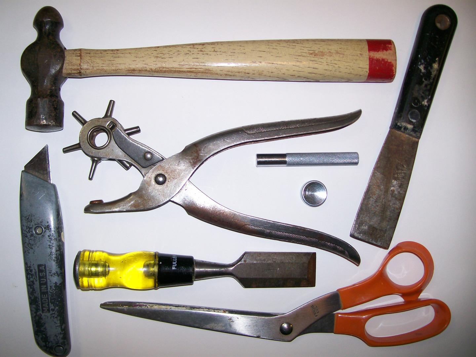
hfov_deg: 51.4
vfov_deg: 39.7
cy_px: 178
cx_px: 238
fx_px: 495
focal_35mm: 36
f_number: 2.7
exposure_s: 1/64
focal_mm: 6
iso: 80
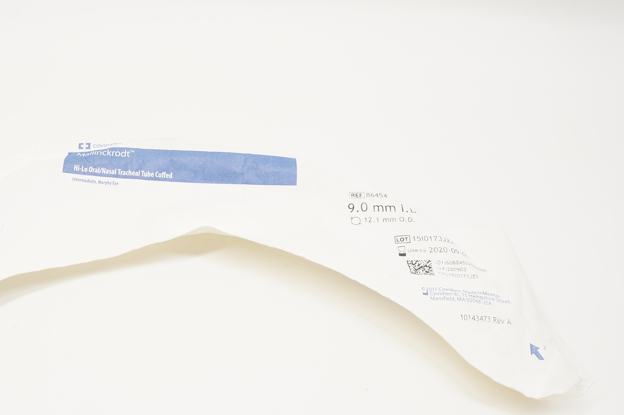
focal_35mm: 42
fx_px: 727
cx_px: 183
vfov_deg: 31.7
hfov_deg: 45.4
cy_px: 256
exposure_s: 1/50
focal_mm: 18
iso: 400
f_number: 6.3
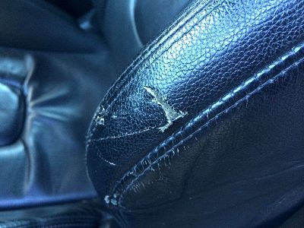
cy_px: 114
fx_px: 263
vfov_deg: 46.8
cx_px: 152
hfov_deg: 60.0
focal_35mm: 30
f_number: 2.2
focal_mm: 4.12
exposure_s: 1/30
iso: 200
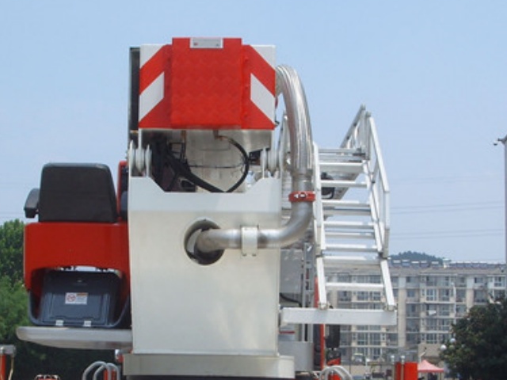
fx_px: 1142
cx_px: 215
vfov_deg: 18.7
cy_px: 305
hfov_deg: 25.0
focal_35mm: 78
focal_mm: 6.6
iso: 50
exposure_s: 1/350
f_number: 6.3
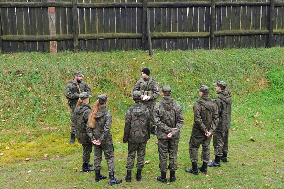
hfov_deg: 38.2
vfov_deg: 26.0
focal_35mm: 52
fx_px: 410
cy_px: 81
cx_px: 144
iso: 640
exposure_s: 1/80
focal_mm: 44
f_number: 4.5
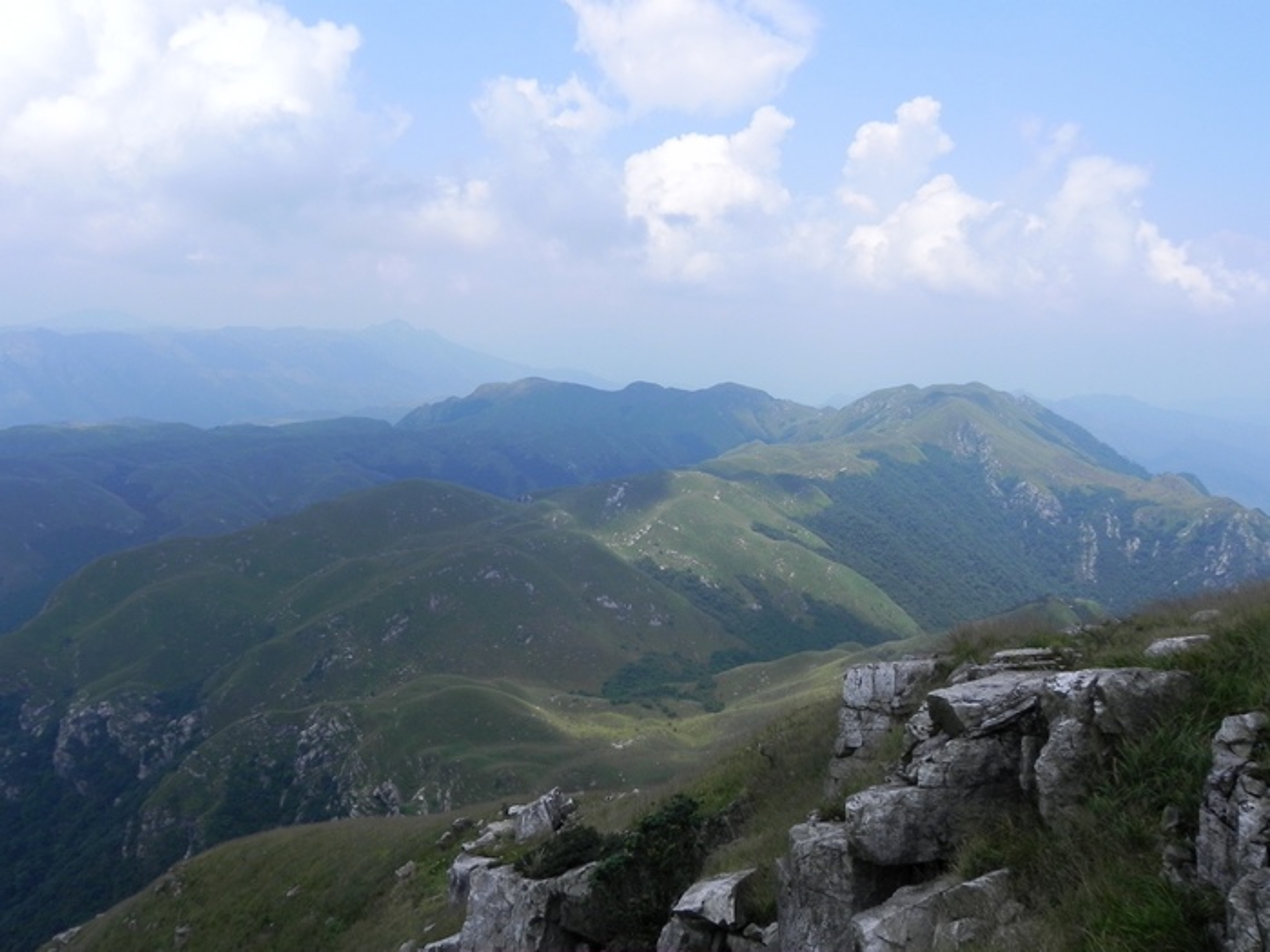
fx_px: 1064
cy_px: 476
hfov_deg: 61.7
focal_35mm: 29
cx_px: 635
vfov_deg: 48.2
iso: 160
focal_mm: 5.2
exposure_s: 1/347
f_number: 7.1
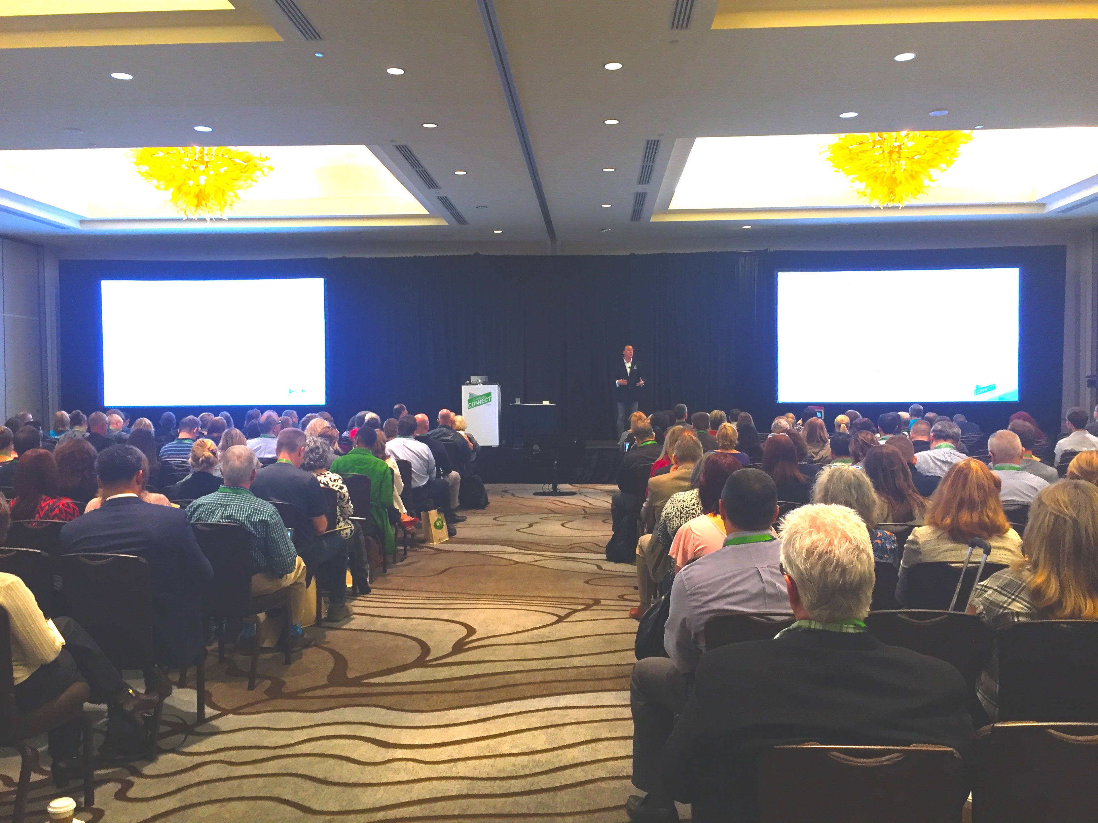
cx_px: 549
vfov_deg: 48.2
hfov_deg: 61.7
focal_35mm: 29
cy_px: 412
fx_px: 920
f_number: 2.2
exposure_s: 1/30
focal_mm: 4.15
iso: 80
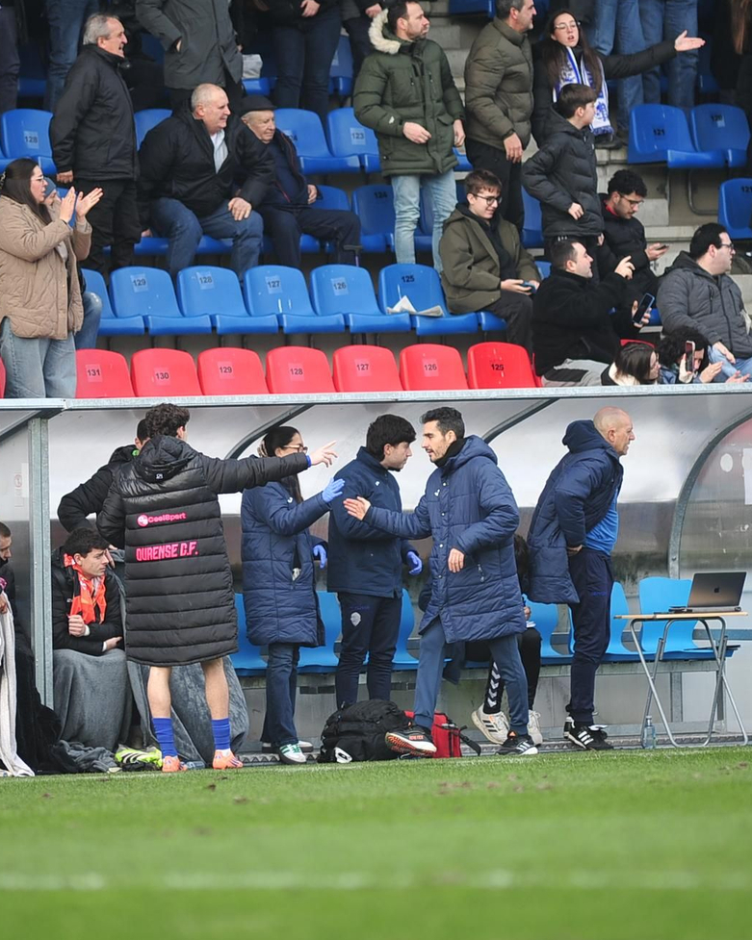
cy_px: 460
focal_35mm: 461
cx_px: 333
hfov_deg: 3.4
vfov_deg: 4.2
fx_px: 12831
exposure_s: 1/1250
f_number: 2.8
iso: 400
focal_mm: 300
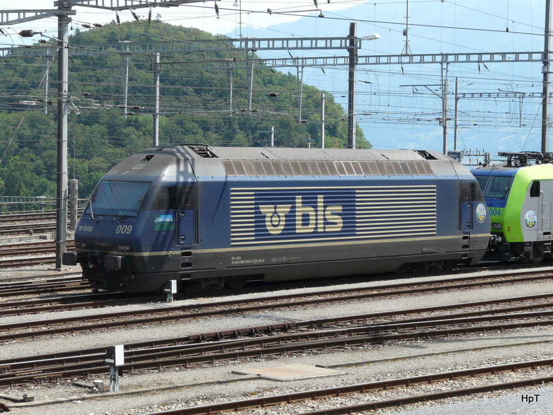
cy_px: 208
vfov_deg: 16.1
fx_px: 1470
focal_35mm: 92
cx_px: 276
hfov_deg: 21.3
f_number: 5.6
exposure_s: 1/200
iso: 100
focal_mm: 15.1
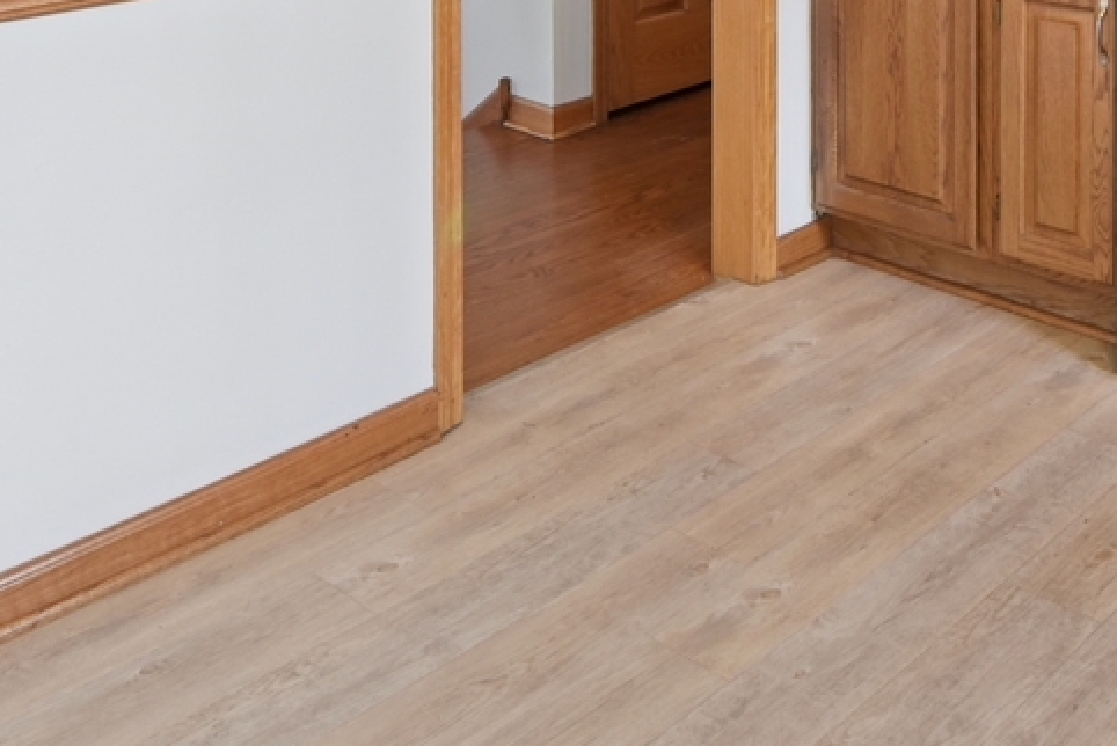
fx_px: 1459
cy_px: -352
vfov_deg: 23.4
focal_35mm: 47
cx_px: 786
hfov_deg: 41.1
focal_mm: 14
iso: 400
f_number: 8
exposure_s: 1/10
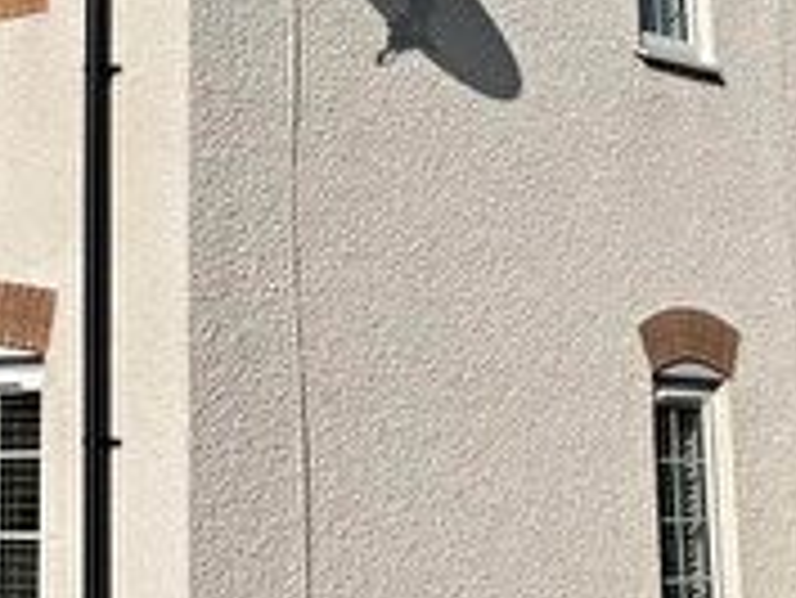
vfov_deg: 15.4
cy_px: 56
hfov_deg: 20.5
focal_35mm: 95
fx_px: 2186
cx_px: 184
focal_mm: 6.86
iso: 80
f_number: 1.78
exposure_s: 1/12048
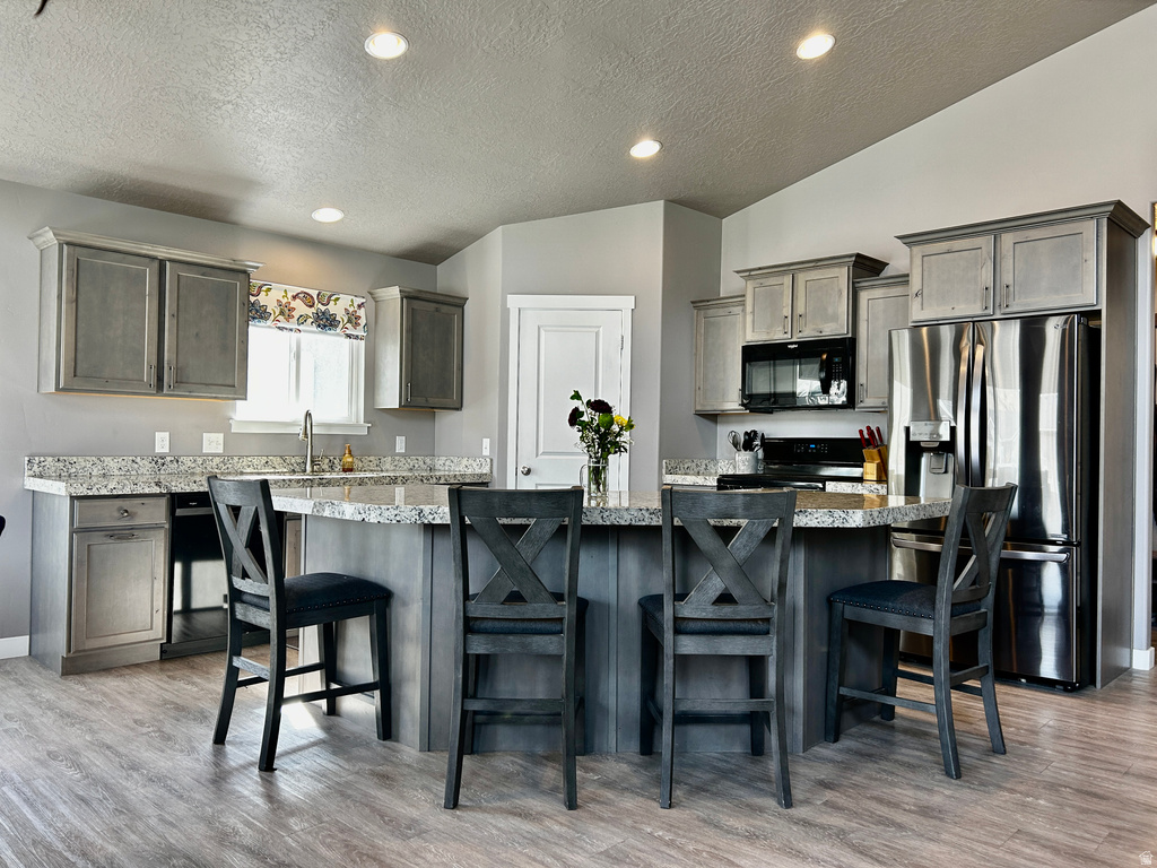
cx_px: 578
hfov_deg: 67.3
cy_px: 434
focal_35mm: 26
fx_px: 869
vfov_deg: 53.1
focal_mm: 5.7
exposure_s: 1/120
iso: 80
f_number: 1.5
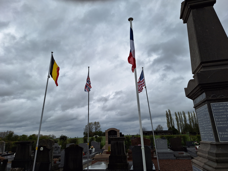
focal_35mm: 23
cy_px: 86
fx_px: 151
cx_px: 114
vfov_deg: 58.9
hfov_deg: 73.9
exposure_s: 1/1377
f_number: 1.8
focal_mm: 5.54
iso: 40
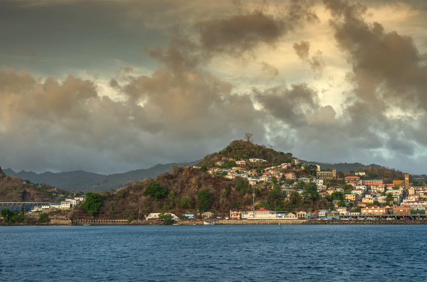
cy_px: 141
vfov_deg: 26.8
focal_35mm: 50
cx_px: 214
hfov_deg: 39.7
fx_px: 591
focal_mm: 50
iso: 250
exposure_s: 1/200
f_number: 9
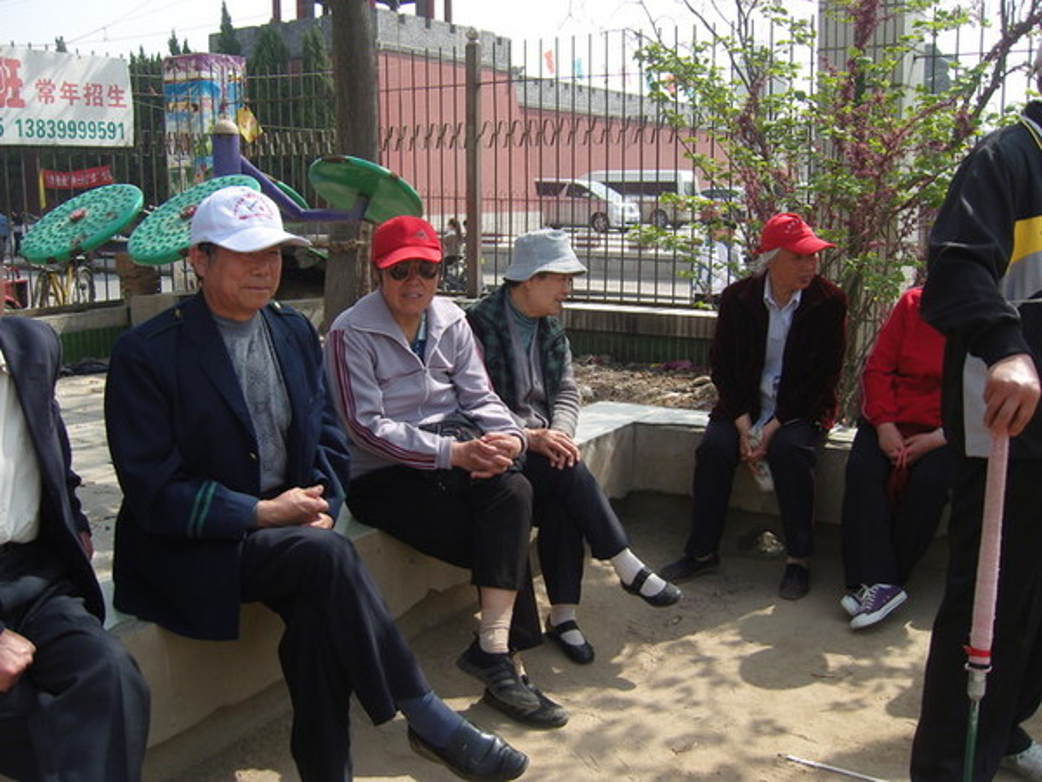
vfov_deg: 41.8
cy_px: 391
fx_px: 1023
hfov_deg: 54.0
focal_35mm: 34
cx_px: 521
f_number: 7
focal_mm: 7.3
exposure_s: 1/160
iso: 100
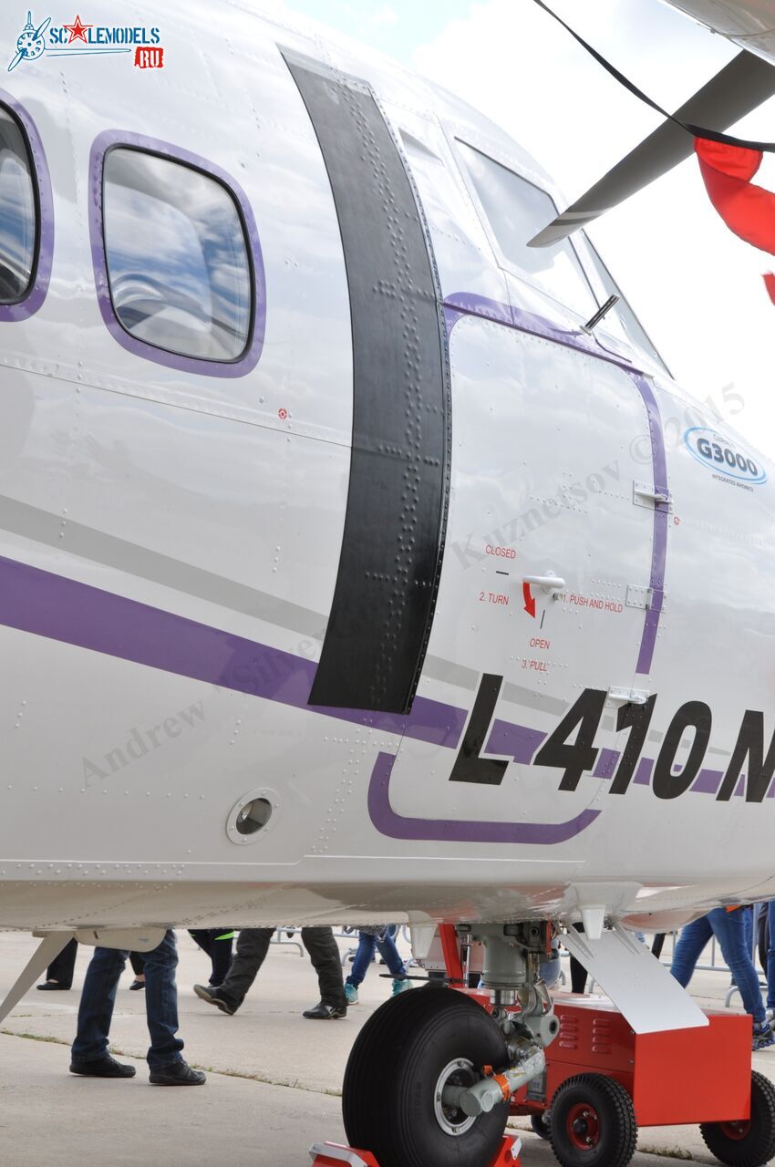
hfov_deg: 22.6
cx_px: 388
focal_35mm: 60
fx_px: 1943
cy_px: 584
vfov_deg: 33.4
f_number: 8
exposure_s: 1/125
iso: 200
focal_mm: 40
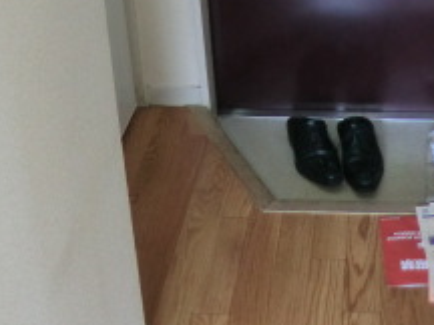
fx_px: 890
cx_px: 303
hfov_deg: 27.2
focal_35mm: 71
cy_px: -94
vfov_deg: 19.2
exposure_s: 1/60
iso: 200
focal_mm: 4.3
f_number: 3.2
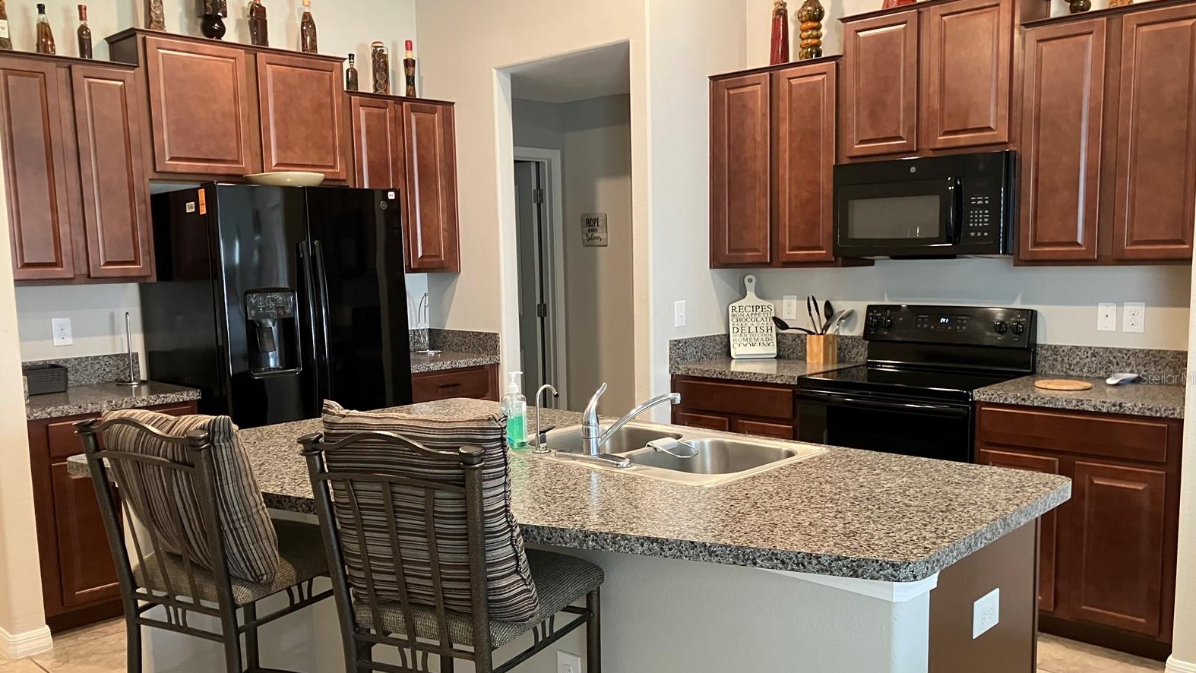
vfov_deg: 37.7
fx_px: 983
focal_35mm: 31
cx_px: 603
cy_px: 378
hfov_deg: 62.6
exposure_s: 1/40
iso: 250
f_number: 1.8
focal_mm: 3.99
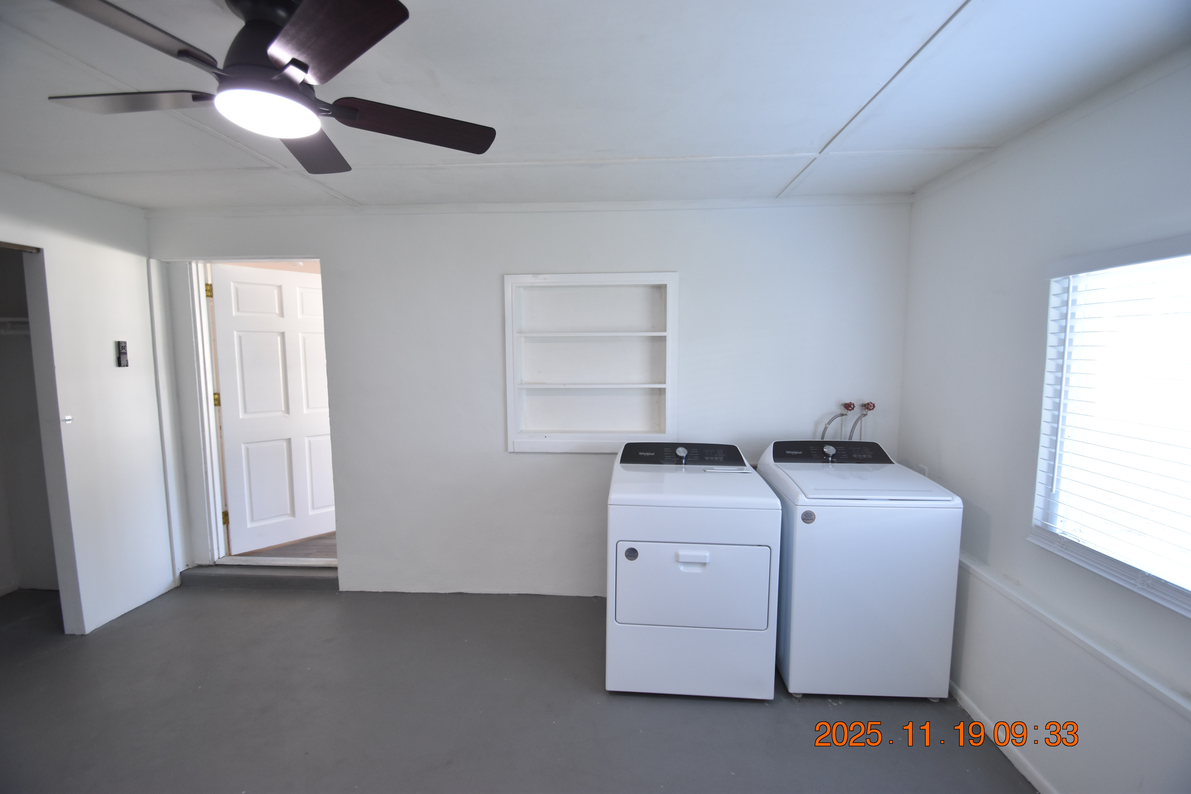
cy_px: 397
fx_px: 496
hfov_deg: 100.4
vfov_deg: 77.3
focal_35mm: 15
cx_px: 596
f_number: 3.5
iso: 800
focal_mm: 10
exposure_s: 1/45
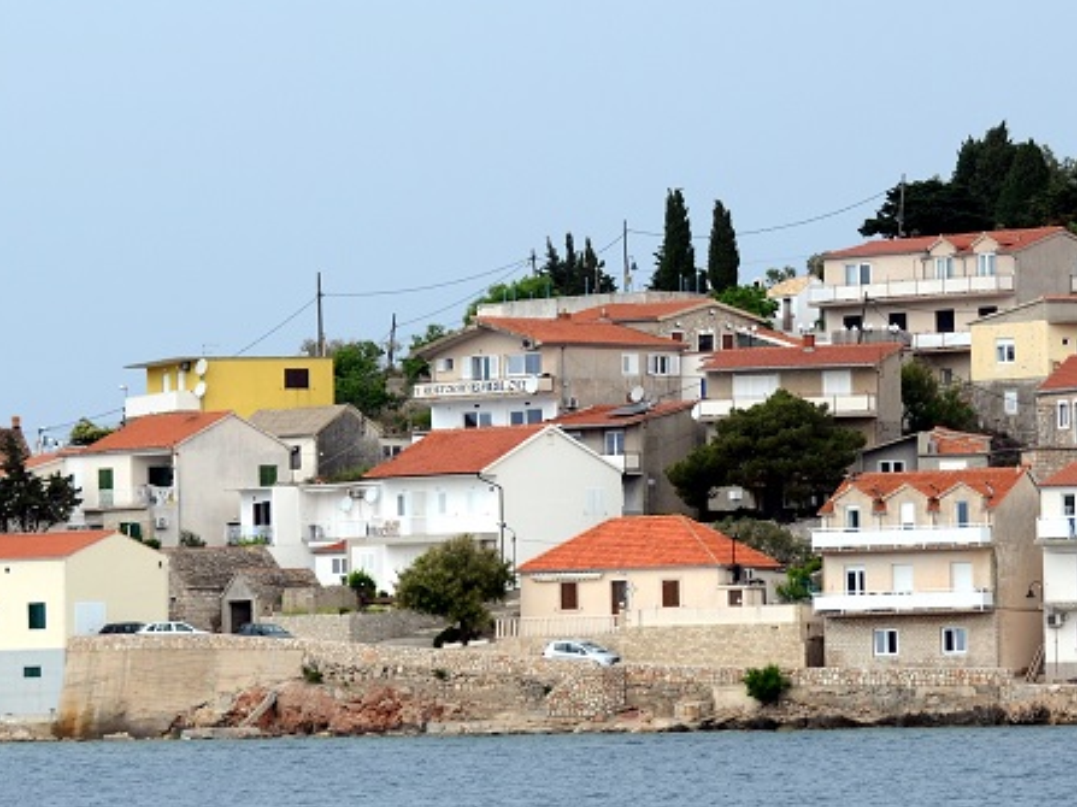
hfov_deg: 8.8
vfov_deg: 6.6
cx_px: 594
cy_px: 387
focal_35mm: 225
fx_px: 6998
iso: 100
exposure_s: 1/400
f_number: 5
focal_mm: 70
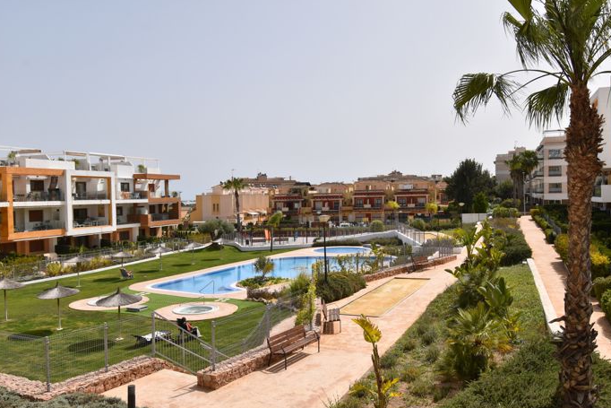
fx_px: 526
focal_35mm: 31
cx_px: 306
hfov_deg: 60.3
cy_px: 209
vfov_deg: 42.3
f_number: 9
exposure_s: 1/320
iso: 100
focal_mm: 20
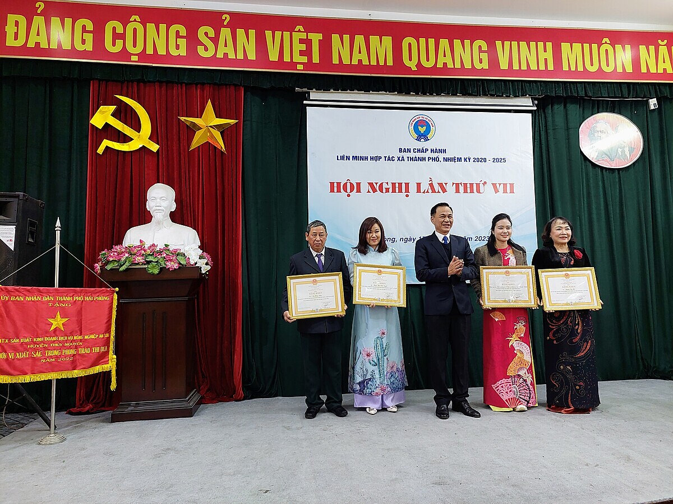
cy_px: 252
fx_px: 486
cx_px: 336
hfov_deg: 69.4
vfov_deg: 54.9
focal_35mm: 25
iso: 160
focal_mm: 5.23
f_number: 1.8
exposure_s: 1/50
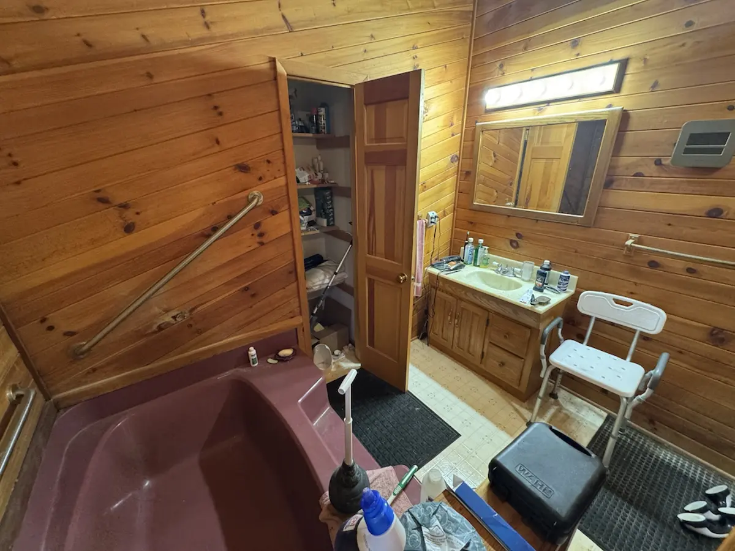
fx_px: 297
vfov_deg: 85.7
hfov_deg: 102.1
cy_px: 276
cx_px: 368
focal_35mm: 14
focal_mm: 2.22
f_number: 2.2
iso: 640
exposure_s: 1/60
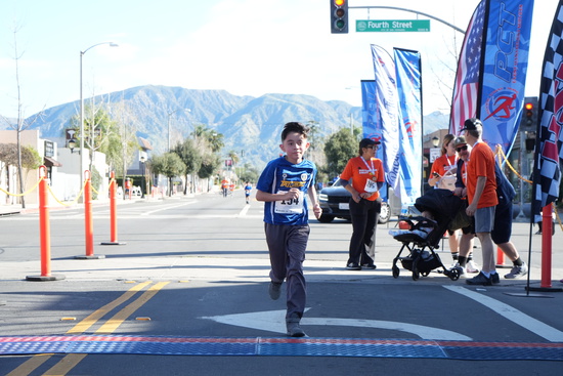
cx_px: 282
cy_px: 188
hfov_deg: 28.8
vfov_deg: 19.5
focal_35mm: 70
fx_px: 1095
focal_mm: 70
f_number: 8
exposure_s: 1/1000
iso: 1600
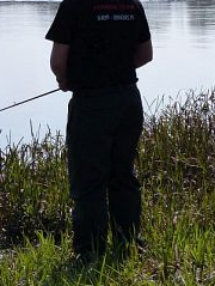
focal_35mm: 184
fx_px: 1520
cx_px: 64
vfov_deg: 10.7
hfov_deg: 8.1
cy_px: 123
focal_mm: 13
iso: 160
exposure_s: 1/1600
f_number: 4
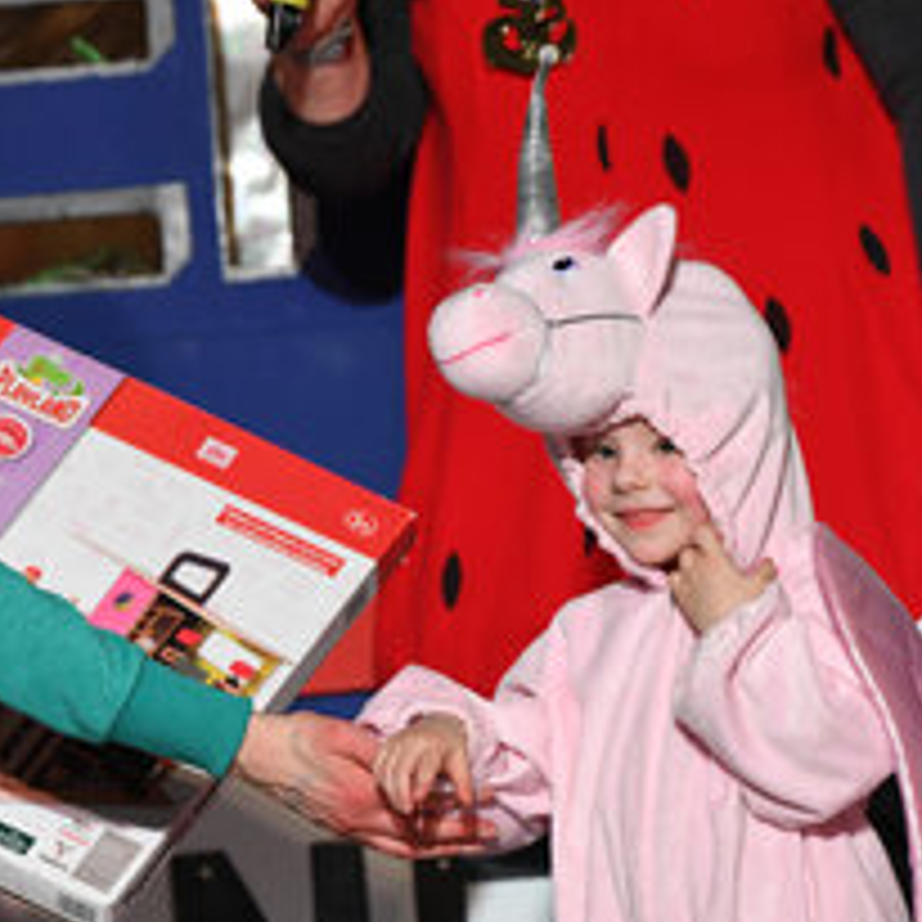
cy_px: 582
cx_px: 567
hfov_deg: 4.7
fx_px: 11240
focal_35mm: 373
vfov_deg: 4.7
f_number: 3.2
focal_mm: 150
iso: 1600
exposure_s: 1/500
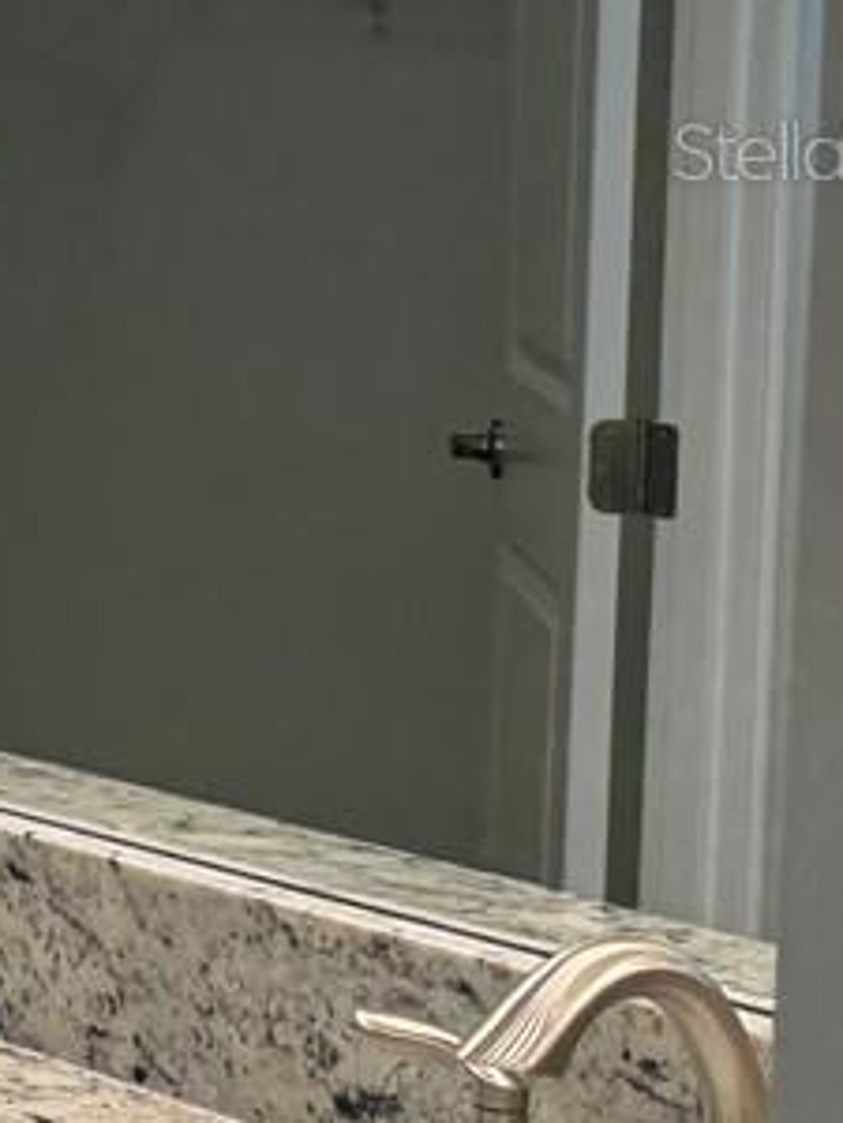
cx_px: -1971
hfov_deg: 8.7
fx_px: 4156
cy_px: 150
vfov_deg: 15.3
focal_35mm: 128
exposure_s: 1/120
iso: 64
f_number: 1.78
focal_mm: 6.76
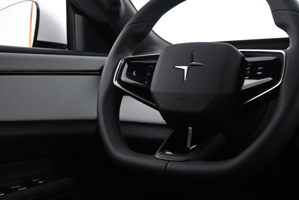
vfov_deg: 28.6
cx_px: 204
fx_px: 390
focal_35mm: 47
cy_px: 77
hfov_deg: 41.3
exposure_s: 1/40
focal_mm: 22
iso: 2500
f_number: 4
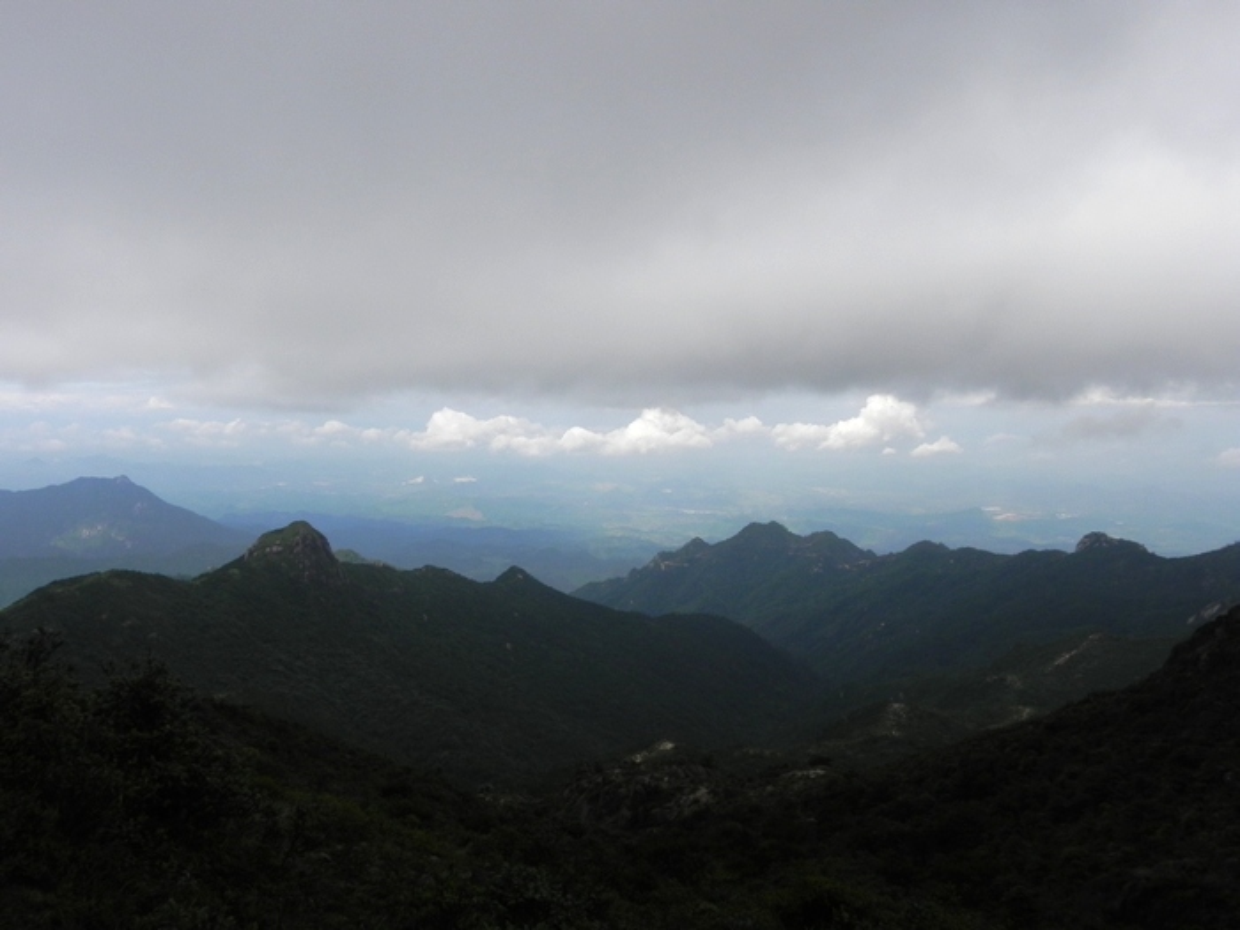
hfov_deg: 55.4
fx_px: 1182
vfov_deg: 42.9
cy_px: 465
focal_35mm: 33
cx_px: 620
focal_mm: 5.9
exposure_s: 1/403
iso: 160
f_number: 7.1
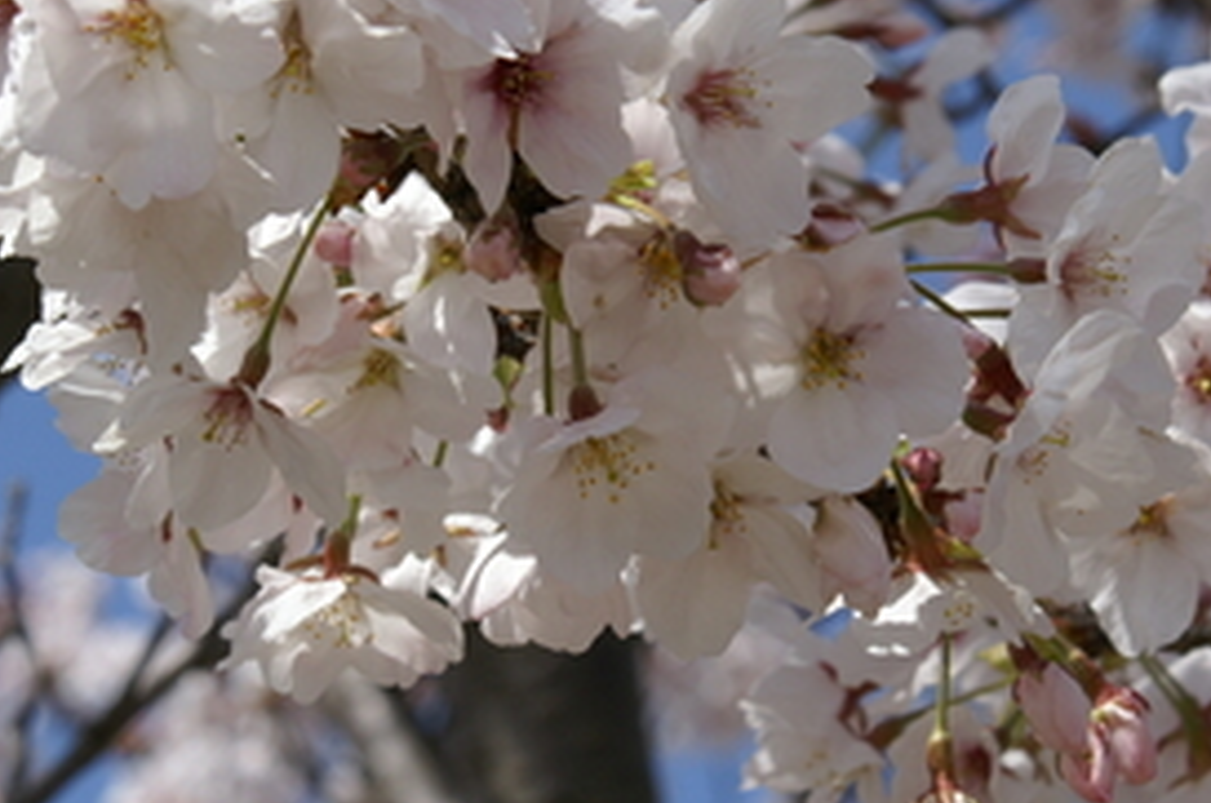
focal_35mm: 231
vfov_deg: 5.9
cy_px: 164
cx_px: 714
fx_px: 7757
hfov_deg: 8.9
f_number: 11
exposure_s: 1/200
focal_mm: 70
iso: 100
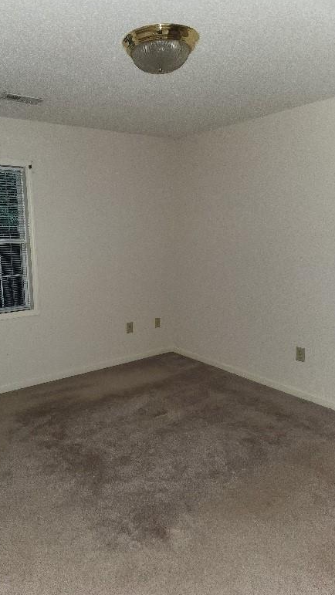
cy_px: 304
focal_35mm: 26
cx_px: 109
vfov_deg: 71.9
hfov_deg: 43.7
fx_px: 410
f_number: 1.8
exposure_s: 1/12
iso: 125
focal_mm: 5.4
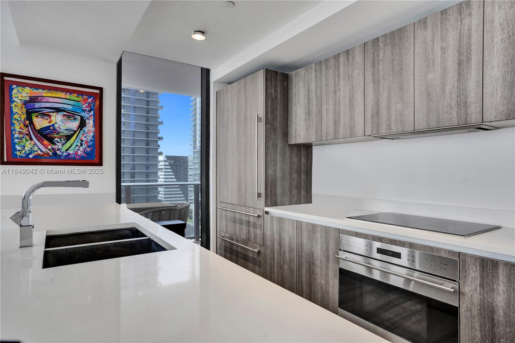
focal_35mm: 20
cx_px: 258
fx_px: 286
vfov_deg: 61.9
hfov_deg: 84.0
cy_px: 172
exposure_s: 1/200
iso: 1600
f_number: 9
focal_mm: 20
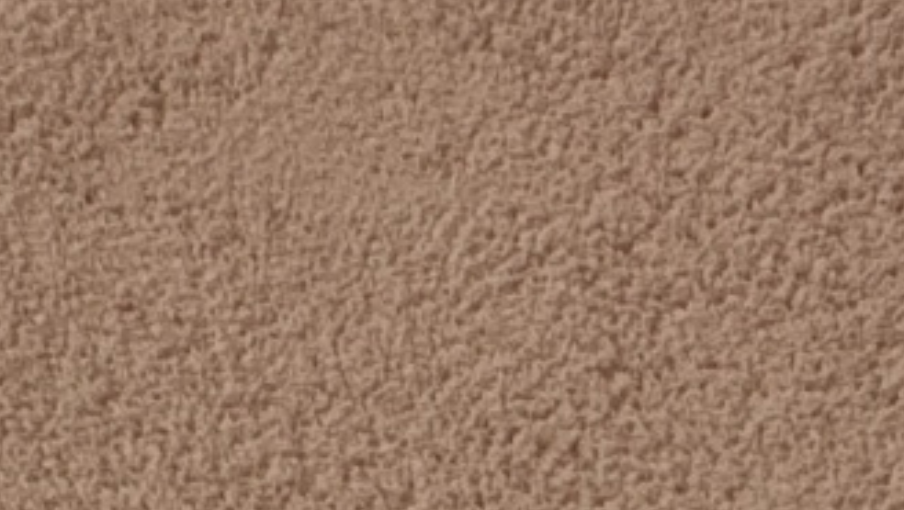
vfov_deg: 7.3
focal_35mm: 119
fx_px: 2854
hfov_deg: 17.5
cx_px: 954
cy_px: 2065
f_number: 2.2
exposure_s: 1/812
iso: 40
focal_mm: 2.22
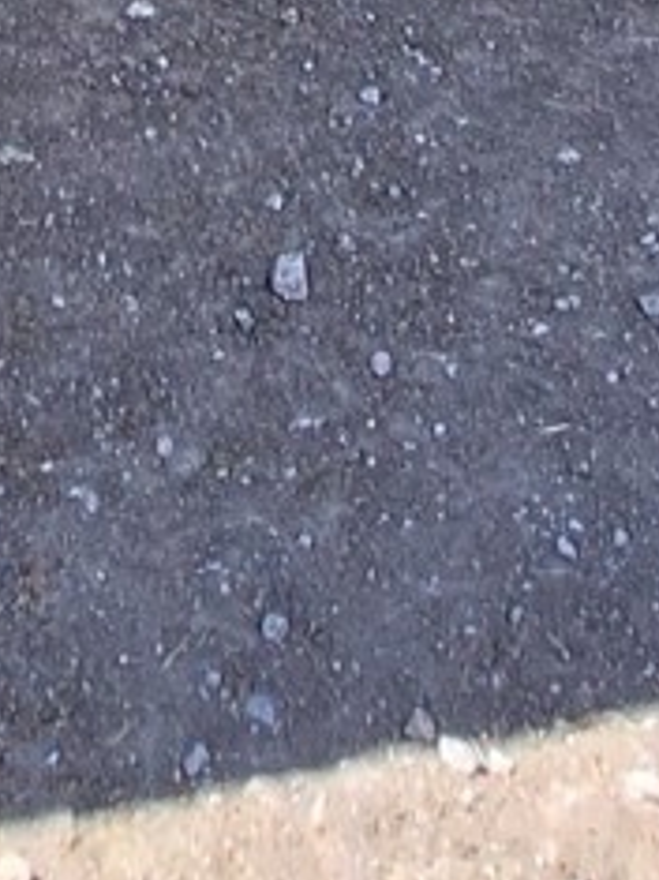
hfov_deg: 16.8
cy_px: -1239
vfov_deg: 14.6
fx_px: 2160
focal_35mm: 85
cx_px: -60
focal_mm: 1.74
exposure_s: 1/335
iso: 40
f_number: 2.2
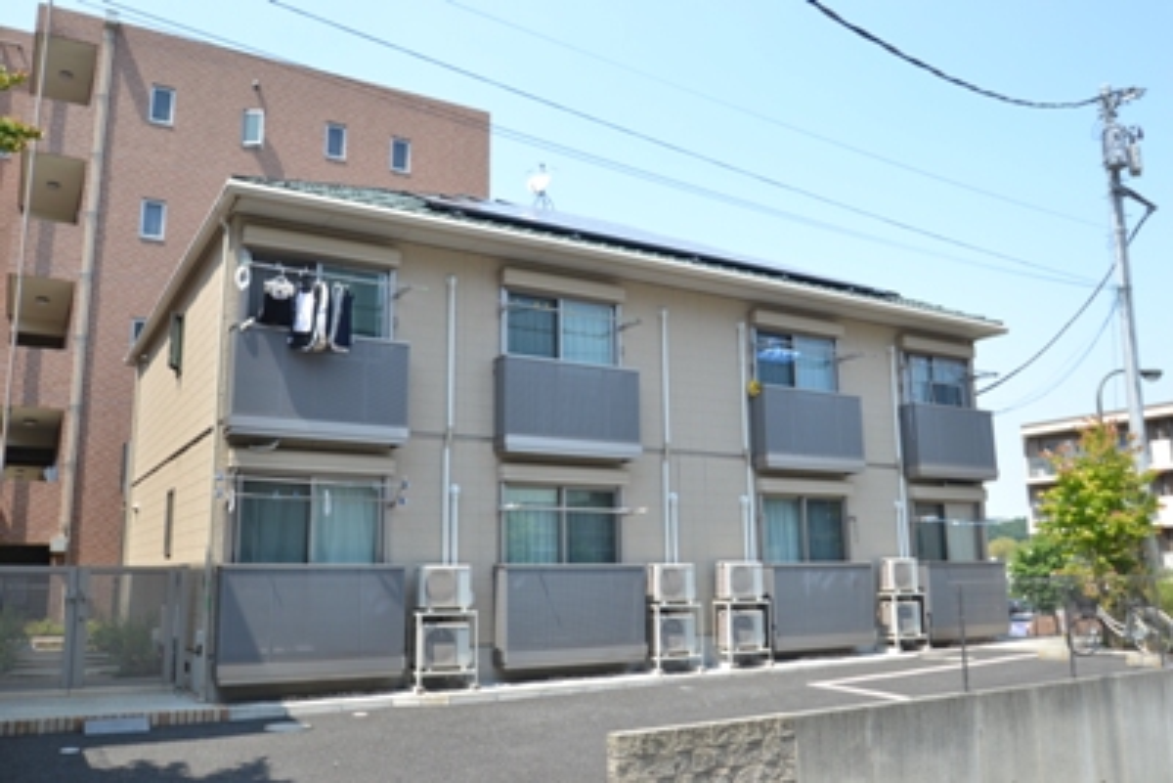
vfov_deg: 45.7
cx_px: 586
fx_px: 929
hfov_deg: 64.5
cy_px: 392
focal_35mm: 28
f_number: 7.1
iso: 100
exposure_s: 1/160
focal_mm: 19
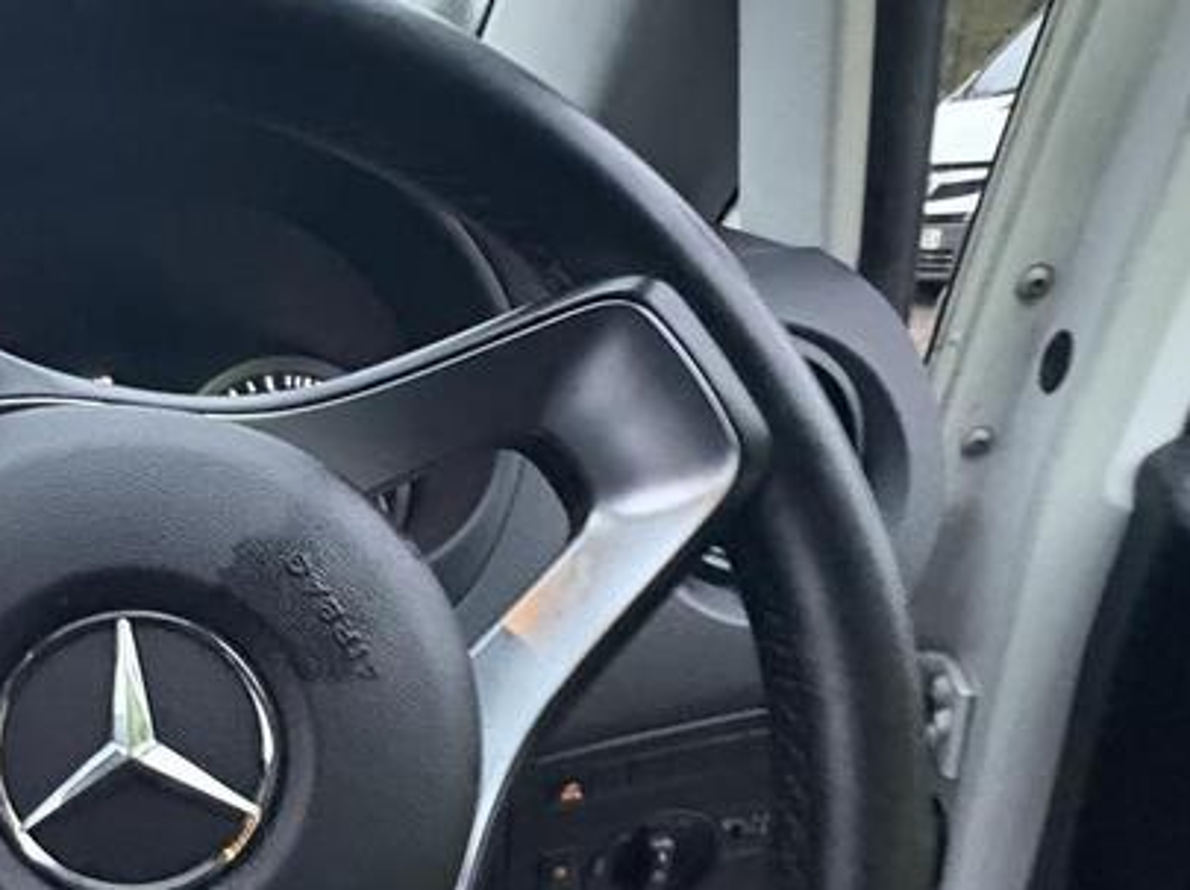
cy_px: 728
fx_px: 1065
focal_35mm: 31
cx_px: 303
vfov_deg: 43.0
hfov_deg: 55.7
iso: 1250
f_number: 2.2
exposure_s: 1/30
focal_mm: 2.22
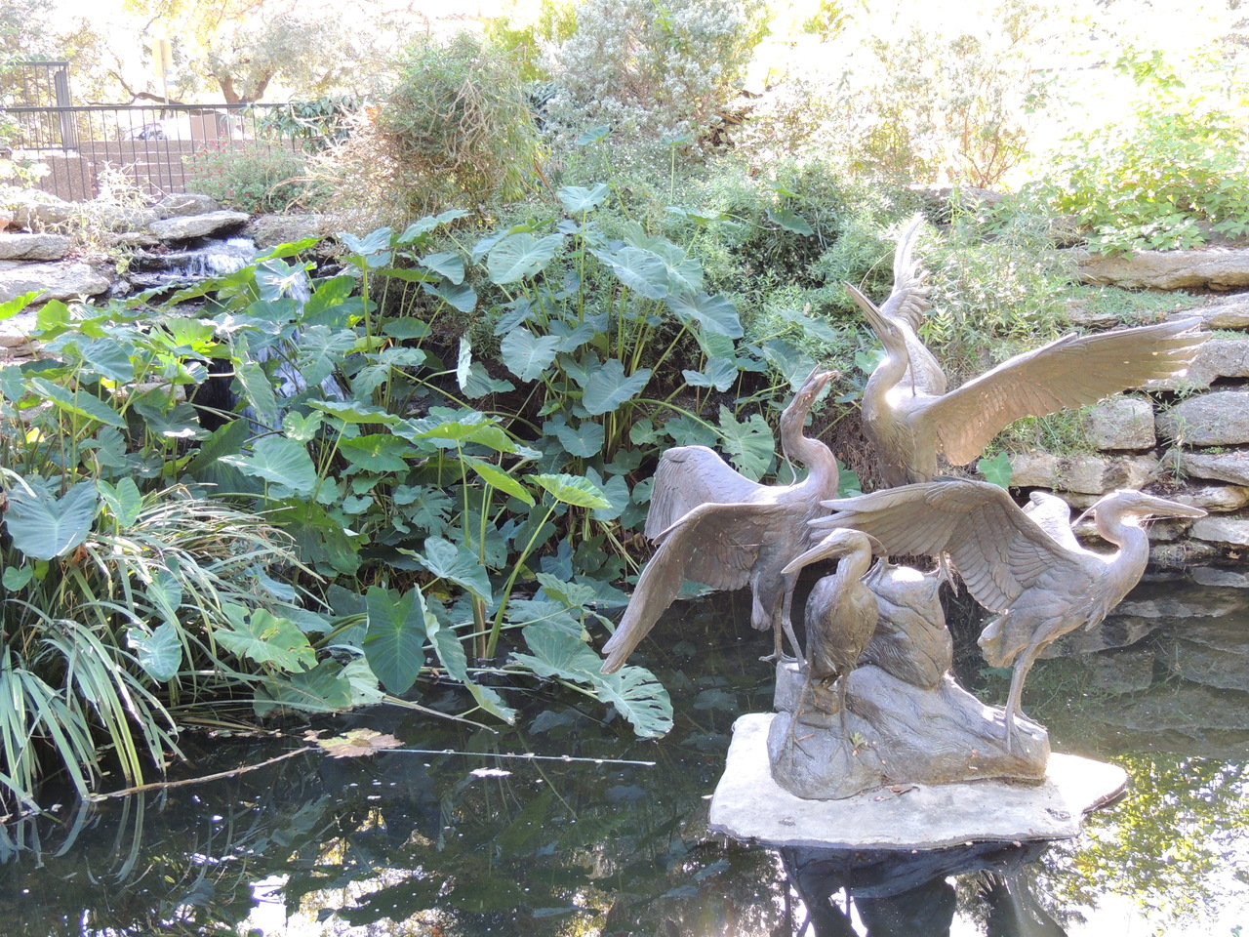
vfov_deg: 36.0
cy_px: 468
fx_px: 1443
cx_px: 624
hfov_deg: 46.8
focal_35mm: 40
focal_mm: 7.1
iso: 320
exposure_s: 1/50
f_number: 3.3
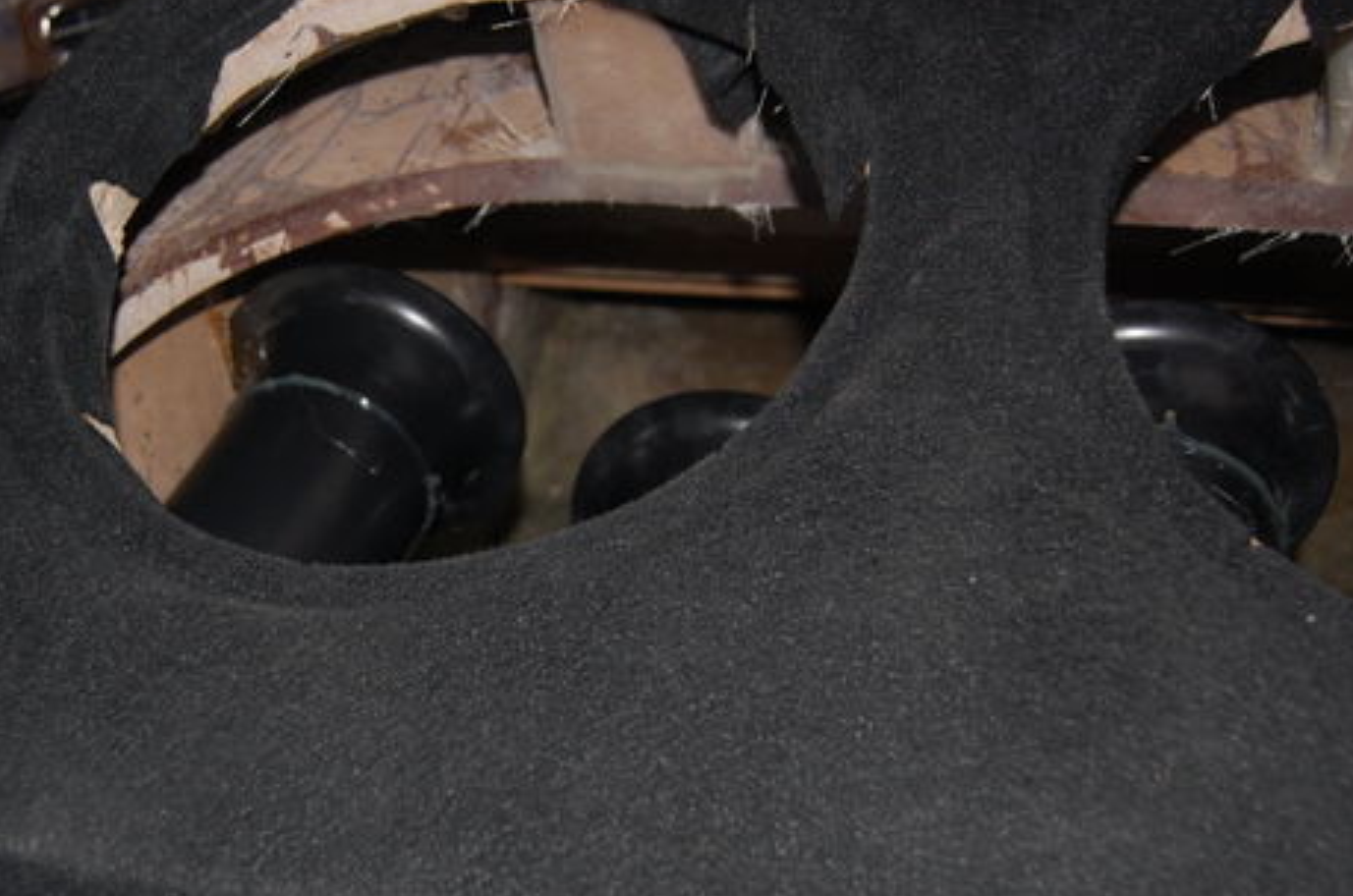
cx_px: 492
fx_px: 1489
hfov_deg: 48.3
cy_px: 516
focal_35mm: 40
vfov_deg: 33.4
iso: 400
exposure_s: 1/60
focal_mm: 19
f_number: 3.5
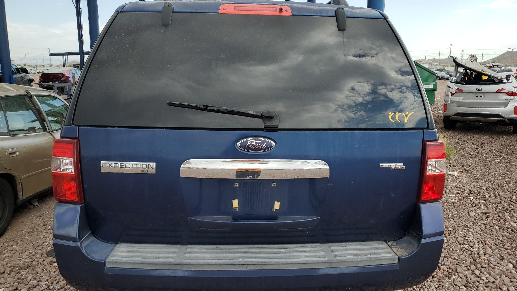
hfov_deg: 66.1
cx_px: 257
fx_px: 398
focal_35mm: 29
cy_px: 153
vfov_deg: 40.2
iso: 50
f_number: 1.5
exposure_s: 1/1429
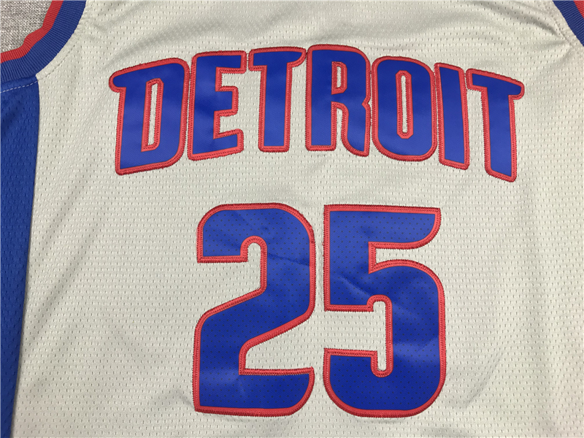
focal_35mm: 28
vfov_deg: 49.7
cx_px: 292
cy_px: 219
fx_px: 472
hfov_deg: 63.4
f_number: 1.8
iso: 25
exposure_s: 1/50
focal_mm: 3.99
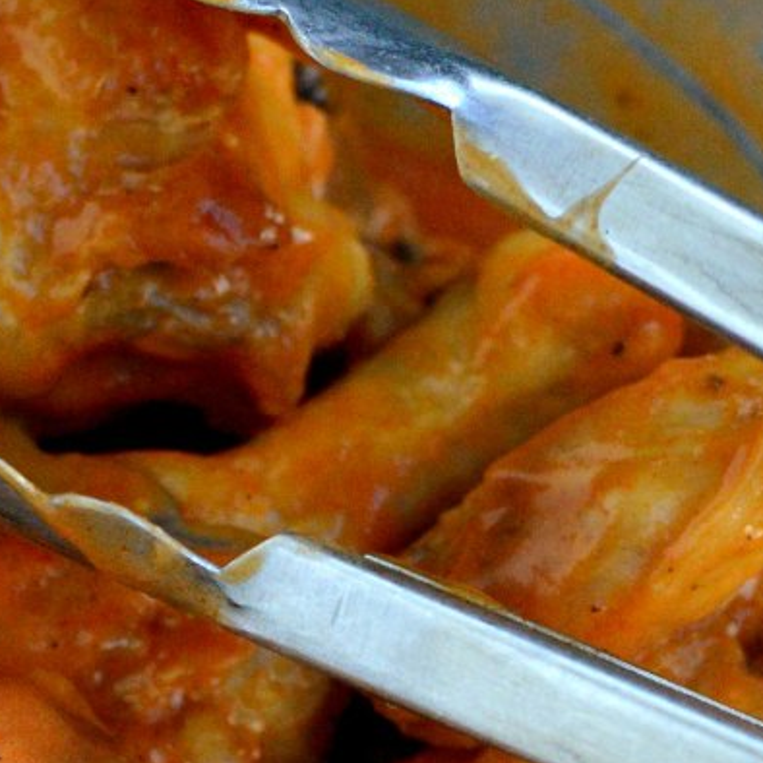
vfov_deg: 7.4
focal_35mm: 234
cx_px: 259
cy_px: 1076
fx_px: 5835
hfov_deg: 7.5
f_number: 3.5
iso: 2500
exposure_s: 1/1250
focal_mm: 50
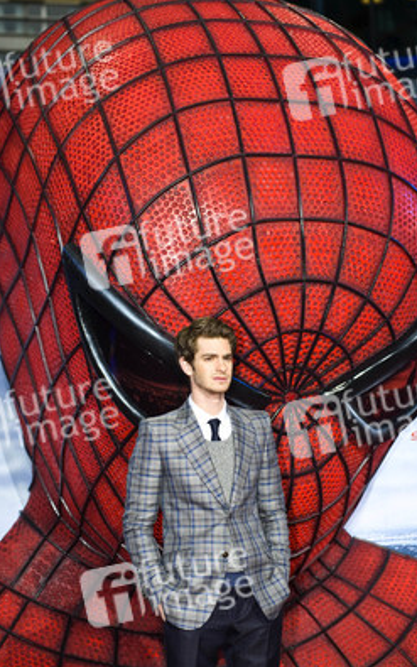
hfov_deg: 13.8
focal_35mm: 95
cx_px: 217
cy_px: 334
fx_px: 1727
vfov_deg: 21.9
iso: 800
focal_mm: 92
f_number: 5
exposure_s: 1/250
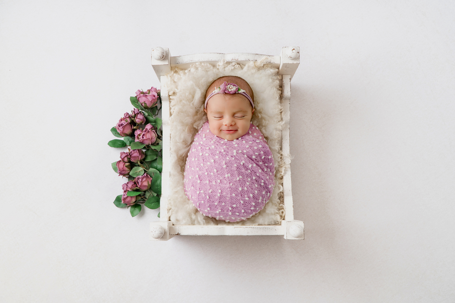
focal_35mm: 33
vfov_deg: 40.0
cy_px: 152
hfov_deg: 57.2
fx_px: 417
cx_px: 228
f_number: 6.3
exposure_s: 1/125
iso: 100
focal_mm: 22
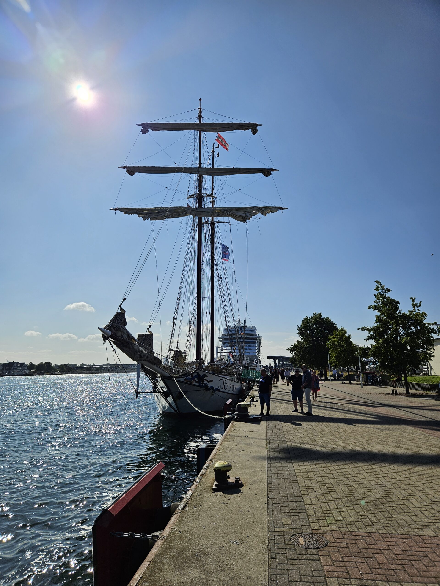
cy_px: 293
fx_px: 390
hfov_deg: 58.9
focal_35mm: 23
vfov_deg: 73.9
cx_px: 220
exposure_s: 1/6003
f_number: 1.8
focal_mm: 5.4
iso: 25
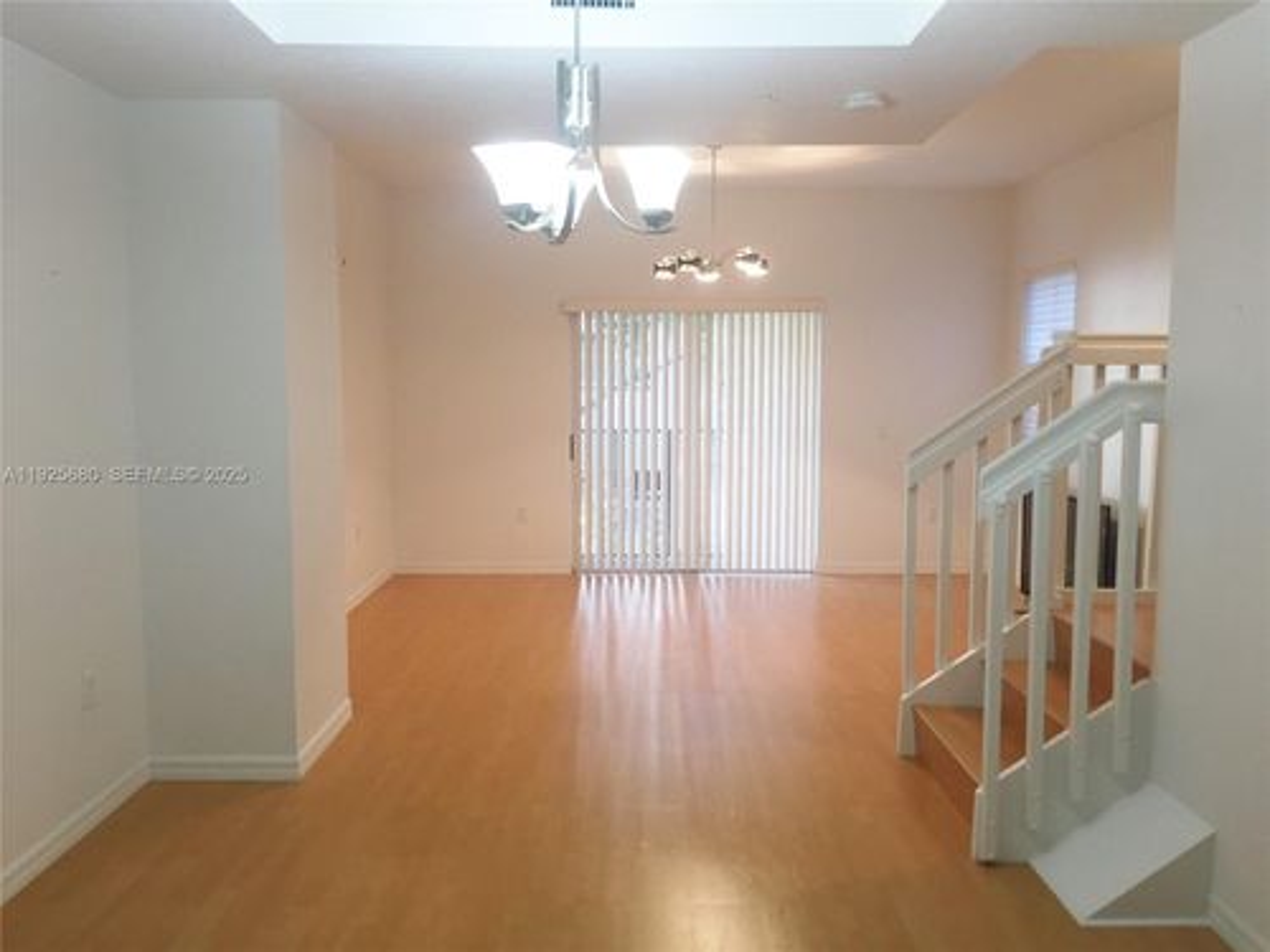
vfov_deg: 48.2
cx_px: 635
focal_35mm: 29
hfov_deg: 61.7
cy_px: 476
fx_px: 1064
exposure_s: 1/30
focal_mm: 4.15
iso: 100
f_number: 2.2
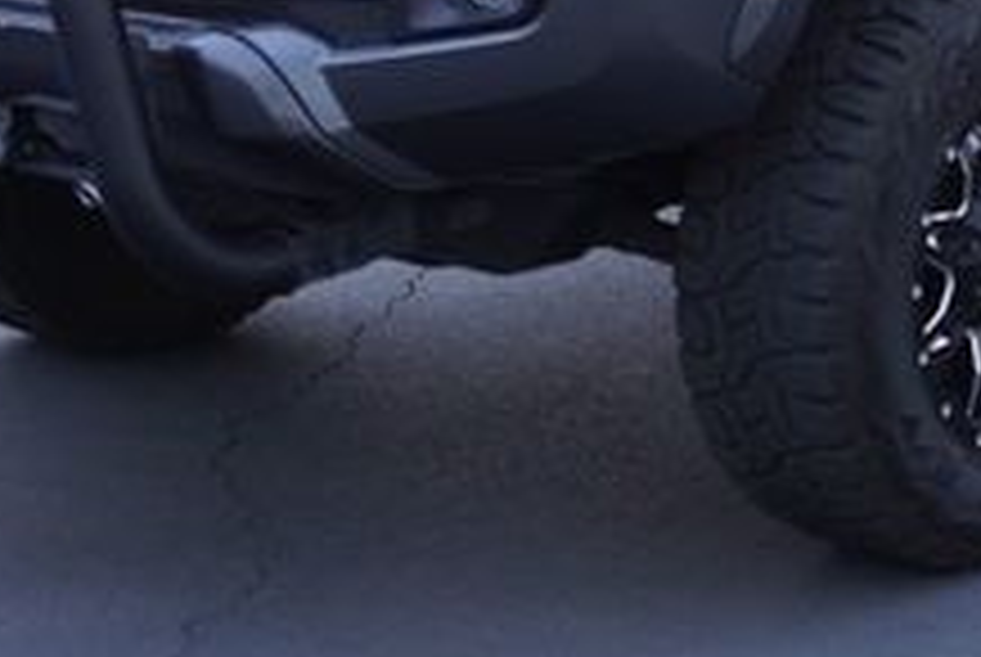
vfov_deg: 10.3
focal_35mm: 132
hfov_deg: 15.3
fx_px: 3602
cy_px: -104
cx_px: 936
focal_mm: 30
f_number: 5
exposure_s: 1/60
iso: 500
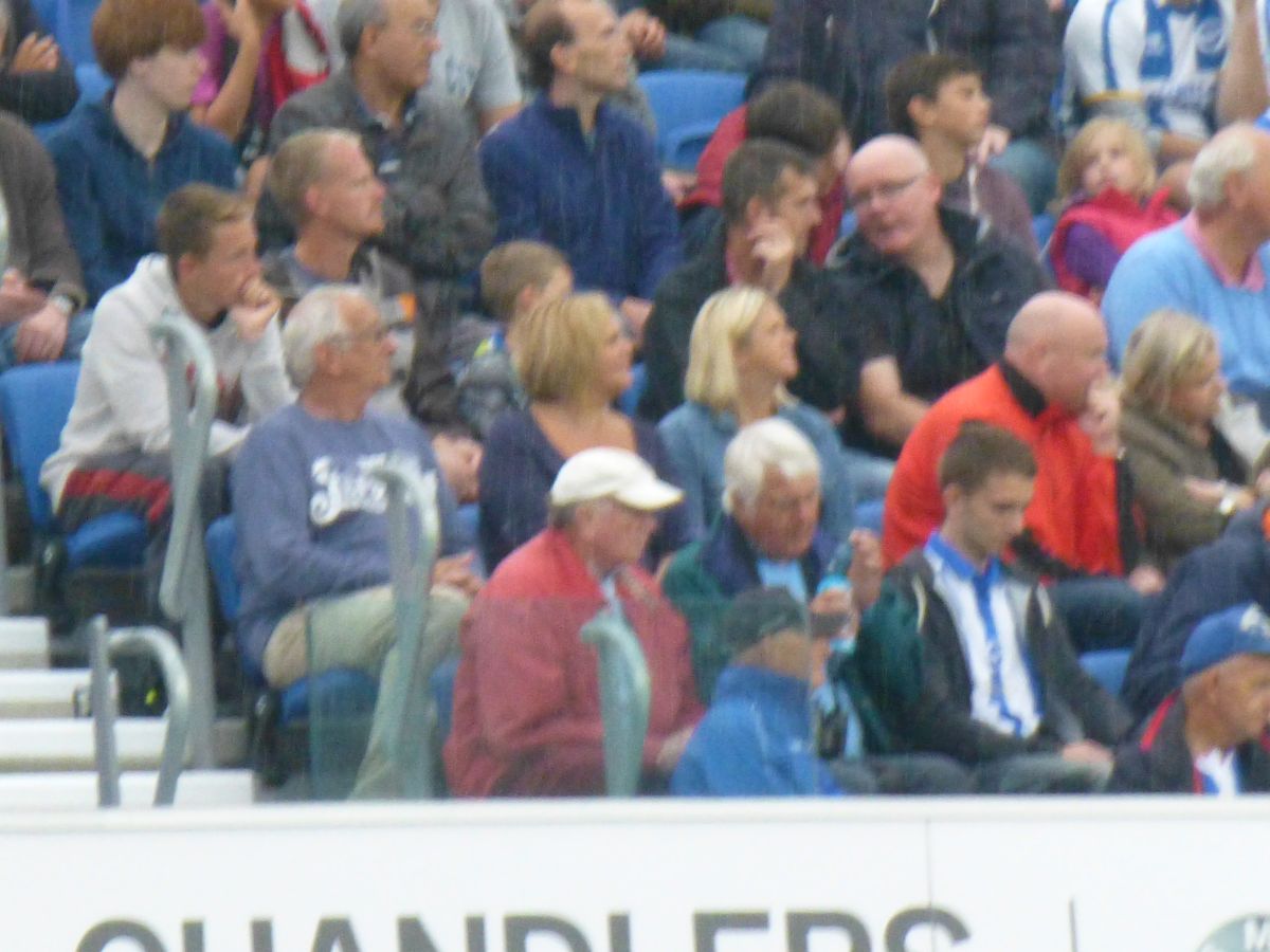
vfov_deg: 1.5
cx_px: 635
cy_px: 476
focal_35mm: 960
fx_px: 35221
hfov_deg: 2.1
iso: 800
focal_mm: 86
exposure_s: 1/100
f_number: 6.4
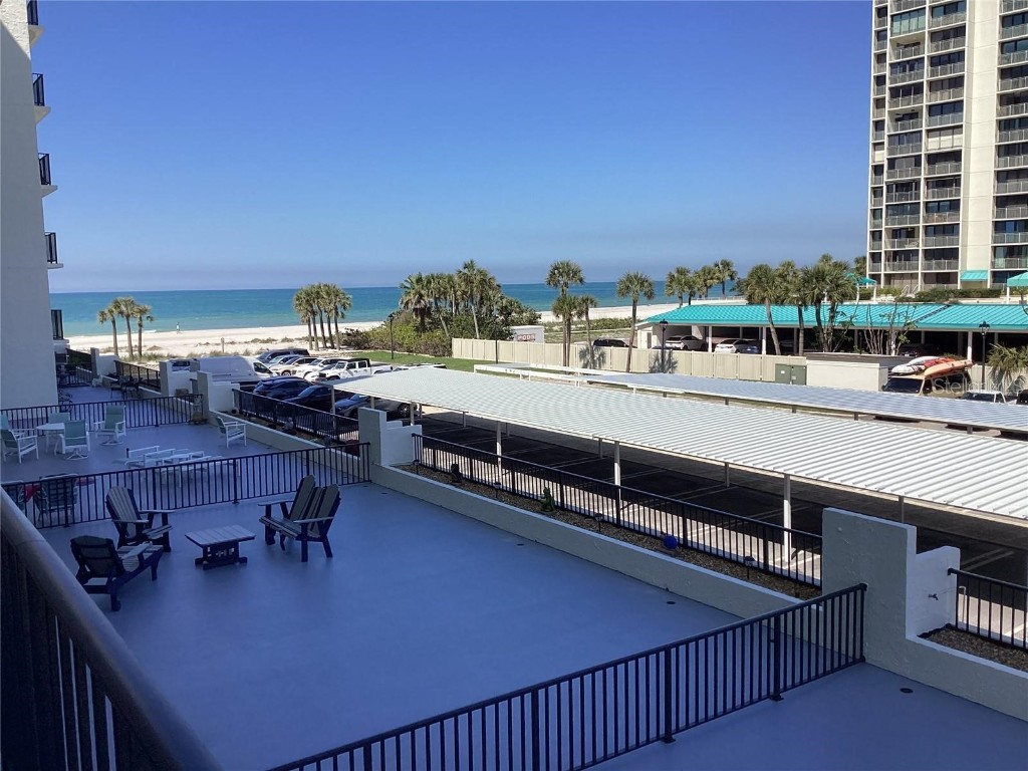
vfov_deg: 45.4
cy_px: 386
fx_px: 921
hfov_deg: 58.4
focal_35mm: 31
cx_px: 514
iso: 25
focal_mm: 3.3
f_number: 2.4
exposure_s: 1/1852
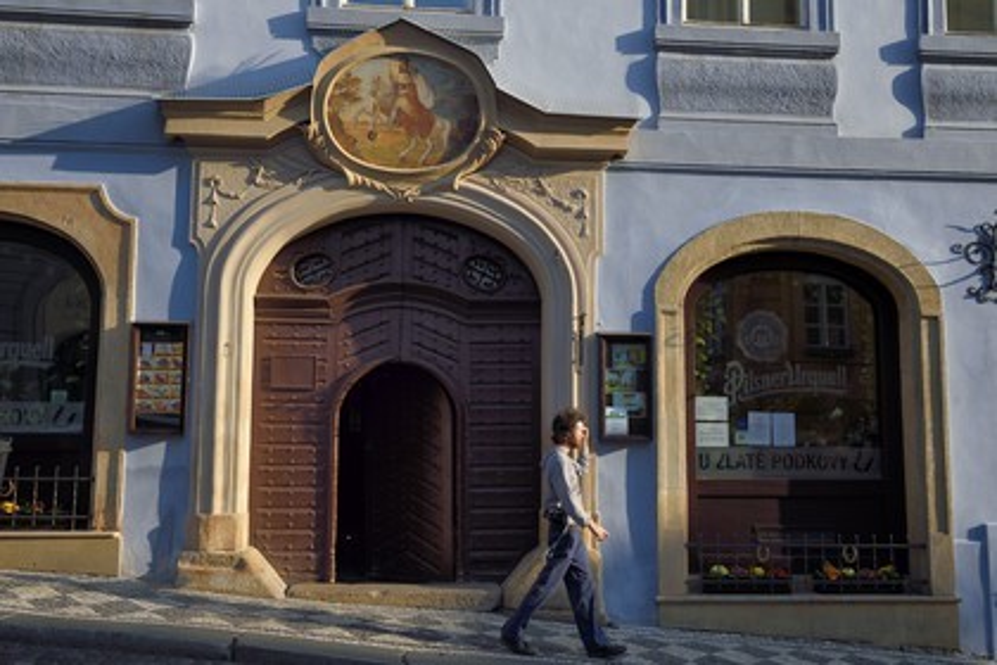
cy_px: 332
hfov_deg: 53.1
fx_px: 997
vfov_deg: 36.9
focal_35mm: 36
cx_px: 498
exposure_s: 1/200
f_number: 9
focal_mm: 36
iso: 400
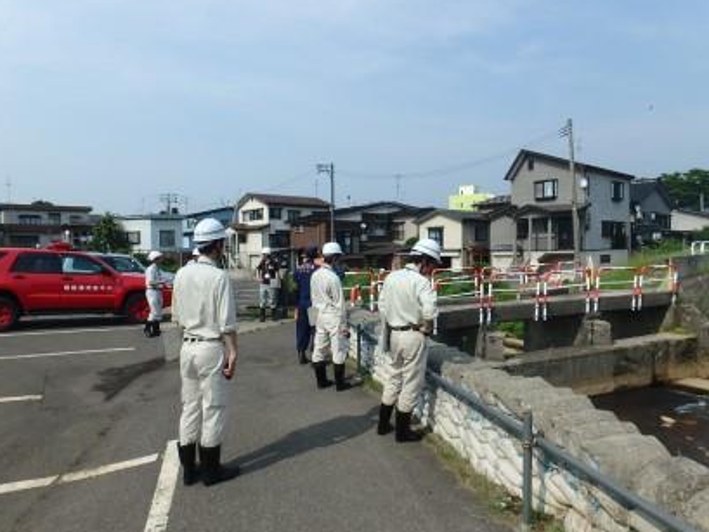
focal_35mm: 23
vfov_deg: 58.9
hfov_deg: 73.9
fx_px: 471
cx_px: 350
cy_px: 281
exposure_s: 1/500
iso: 125
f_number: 6
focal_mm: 3.7
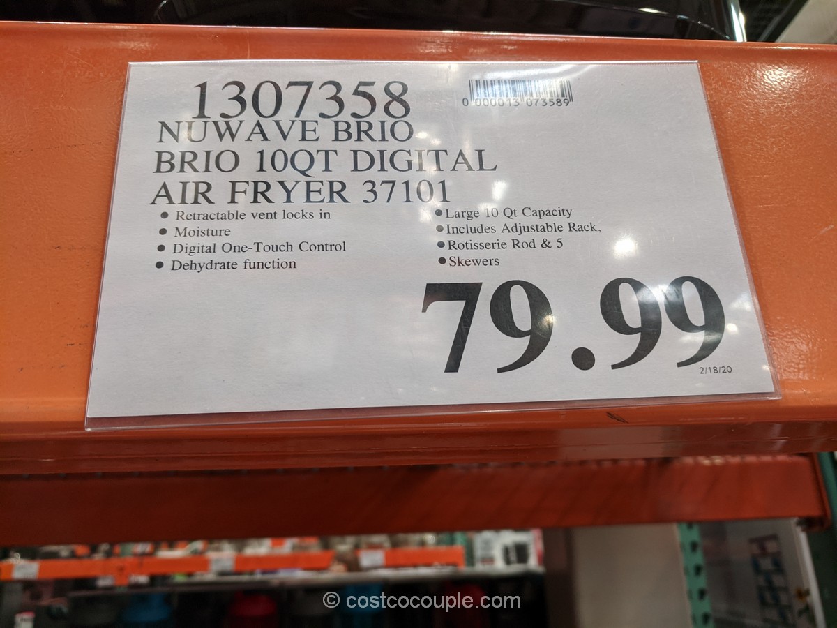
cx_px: 418
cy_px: 314
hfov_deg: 67.3
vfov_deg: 53.1
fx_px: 629
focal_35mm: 26
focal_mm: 4.67
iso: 217
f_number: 2
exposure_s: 1/120
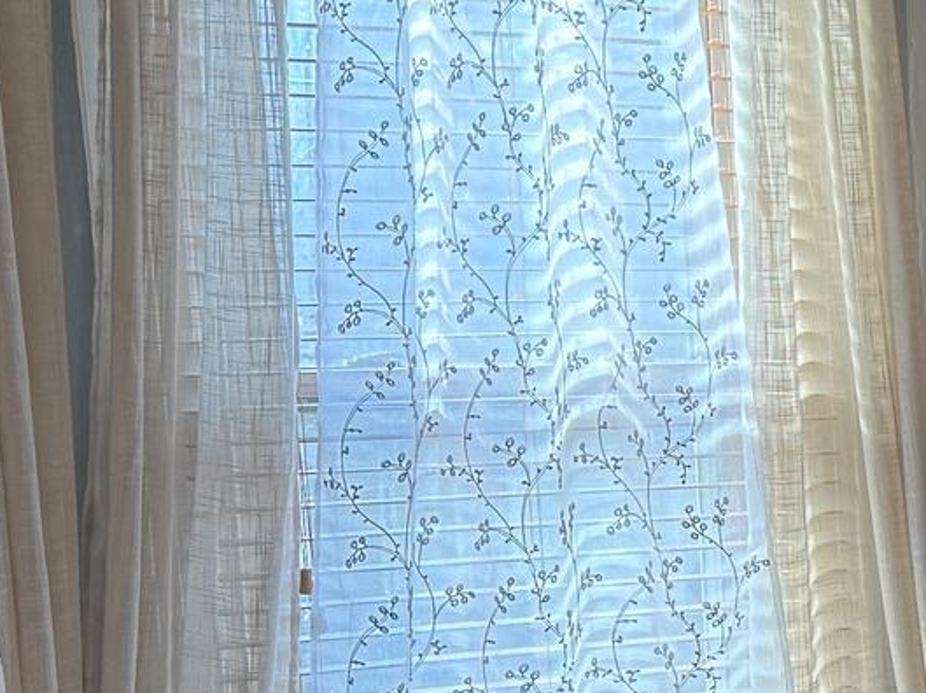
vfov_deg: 15.6
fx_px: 2486
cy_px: 686
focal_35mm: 93
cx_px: 1505
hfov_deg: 18.1
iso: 160
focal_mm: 6.76
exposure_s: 1/60
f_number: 1.78
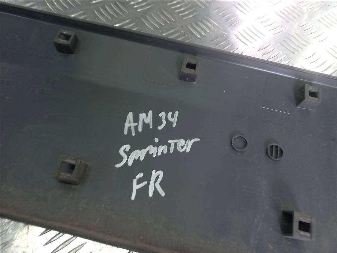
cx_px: 168
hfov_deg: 69.4
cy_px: 126
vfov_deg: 54.9
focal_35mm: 25
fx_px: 243
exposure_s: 1/50
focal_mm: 4.6
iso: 40
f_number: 1.8
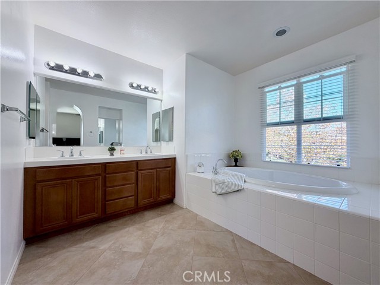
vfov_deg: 85.7
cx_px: 190
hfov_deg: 102.1
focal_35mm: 14
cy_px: 142
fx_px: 154
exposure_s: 1/120
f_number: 2.2
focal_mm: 2.22
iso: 64
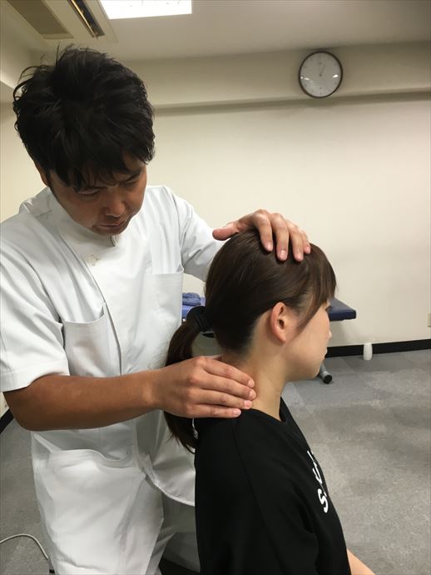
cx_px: 216
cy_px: 288
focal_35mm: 29
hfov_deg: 48.3
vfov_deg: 61.6
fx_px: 481
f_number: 2.2
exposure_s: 1/30
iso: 50
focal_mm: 4.15
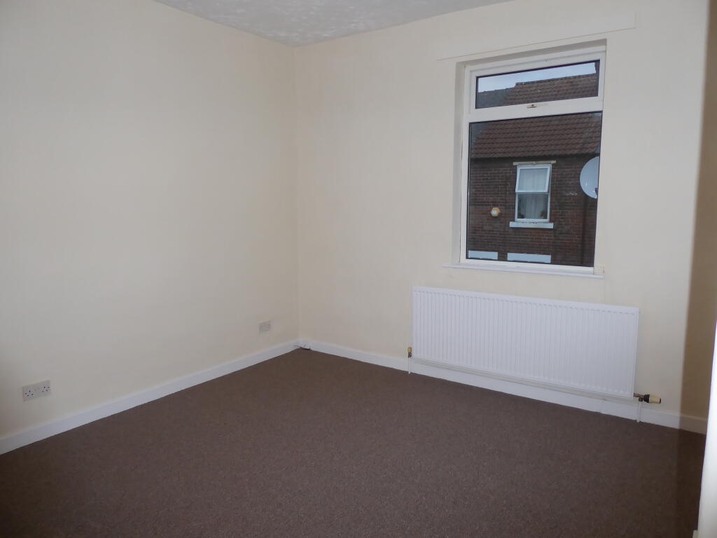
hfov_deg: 69.4
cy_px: 269
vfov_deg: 54.9
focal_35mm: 25
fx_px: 518
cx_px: 358
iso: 200
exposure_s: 1/60
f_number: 3.3
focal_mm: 4.3
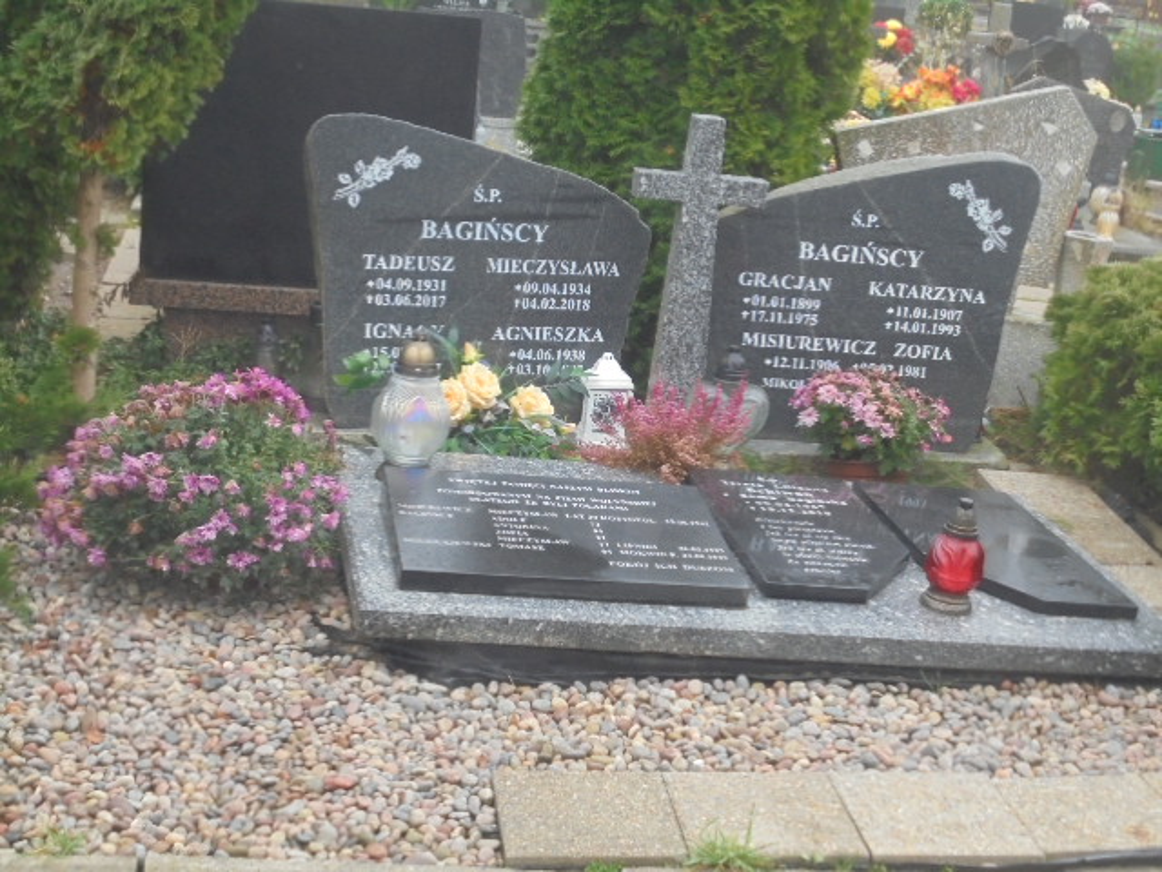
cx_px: 581
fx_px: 1880
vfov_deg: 26.1
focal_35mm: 56
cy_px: 436
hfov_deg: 34.3
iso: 320
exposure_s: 1/30
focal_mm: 10.1
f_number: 5.2
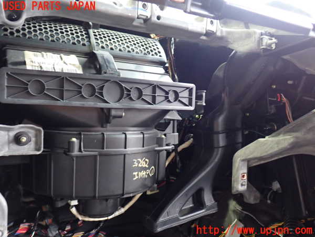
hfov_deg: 56.8
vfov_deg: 44.2
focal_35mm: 32
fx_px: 291
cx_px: 158
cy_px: 118
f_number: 2.4
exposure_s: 1/30
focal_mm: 5.79
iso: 800
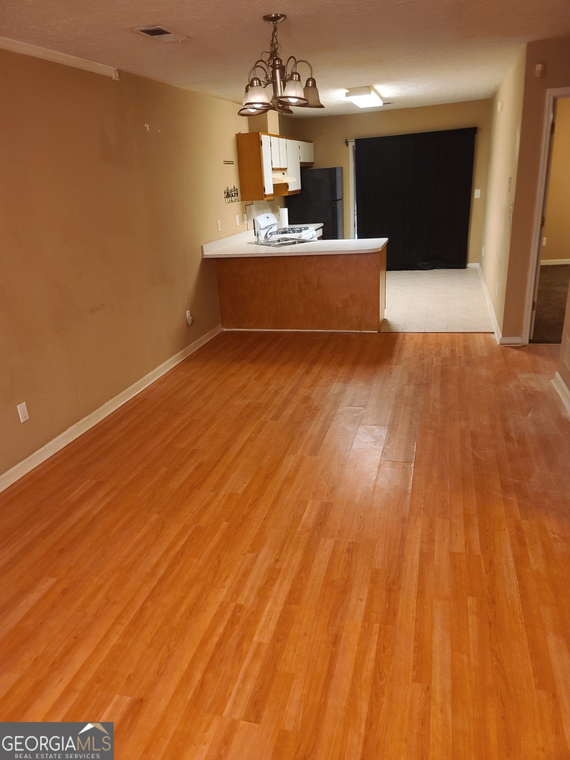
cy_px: 380
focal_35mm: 25
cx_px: 285
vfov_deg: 69.4
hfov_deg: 54.9
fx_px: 549
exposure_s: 1/40
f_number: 1.8
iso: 500
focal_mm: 7
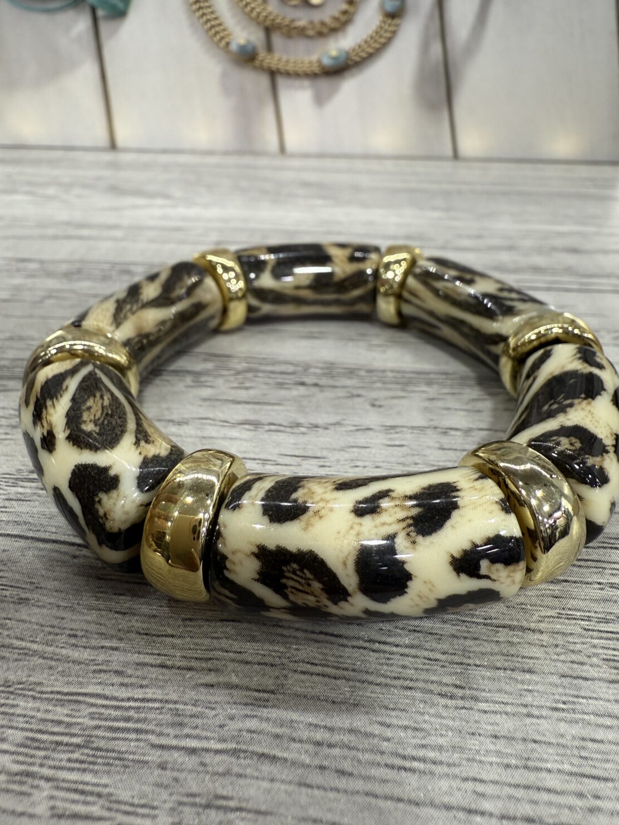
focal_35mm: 25
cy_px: 399
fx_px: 596
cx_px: 321
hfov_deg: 54.9
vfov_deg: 69.4
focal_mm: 2.22
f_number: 2.2
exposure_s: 1/100
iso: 200
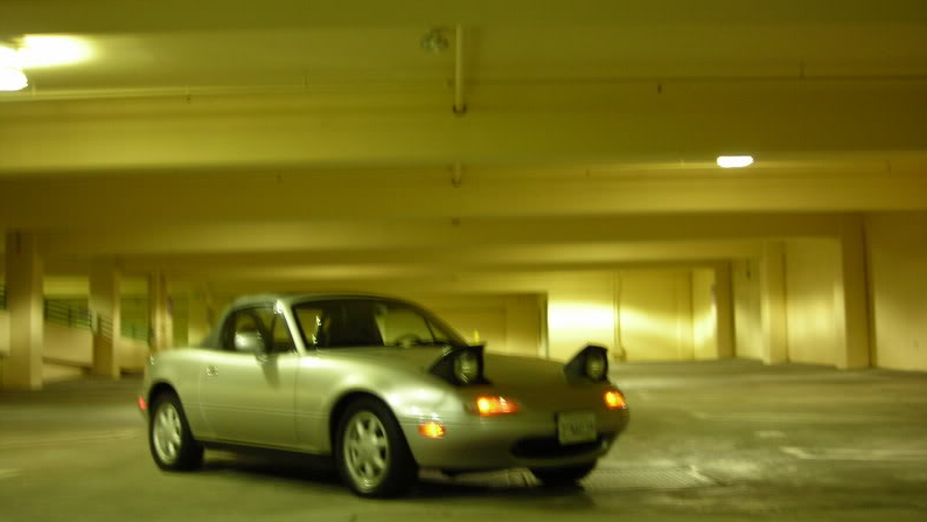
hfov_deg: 45.5
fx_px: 1106
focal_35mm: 45
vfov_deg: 26.5
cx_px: 461
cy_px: 286
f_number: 3.3
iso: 125
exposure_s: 1/4
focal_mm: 6.8
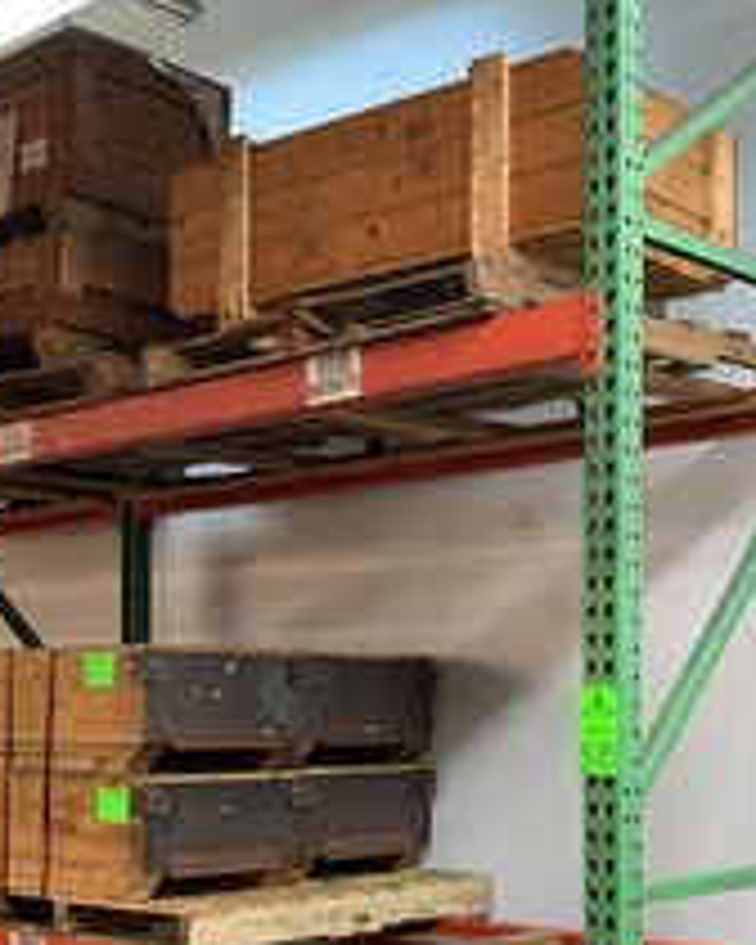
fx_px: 1622
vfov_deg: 31.9
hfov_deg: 26.1
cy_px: 716
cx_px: 238
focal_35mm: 58
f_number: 1.8
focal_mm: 4.25
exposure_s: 1/60
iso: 200
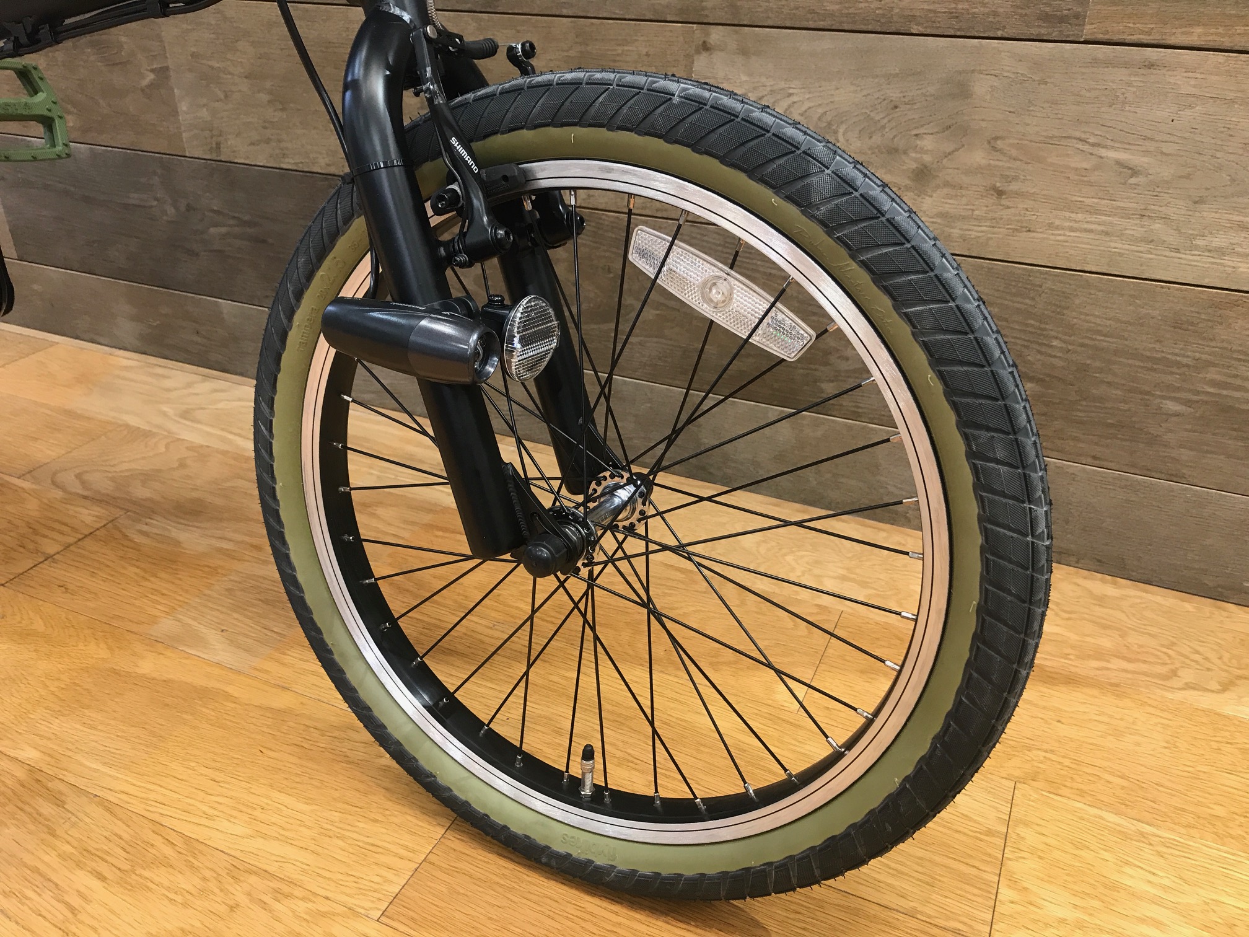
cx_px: 624
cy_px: 468
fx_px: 1010
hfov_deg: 63.4
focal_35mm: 28
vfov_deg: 49.7
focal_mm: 3.99
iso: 40
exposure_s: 1/24
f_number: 1.8
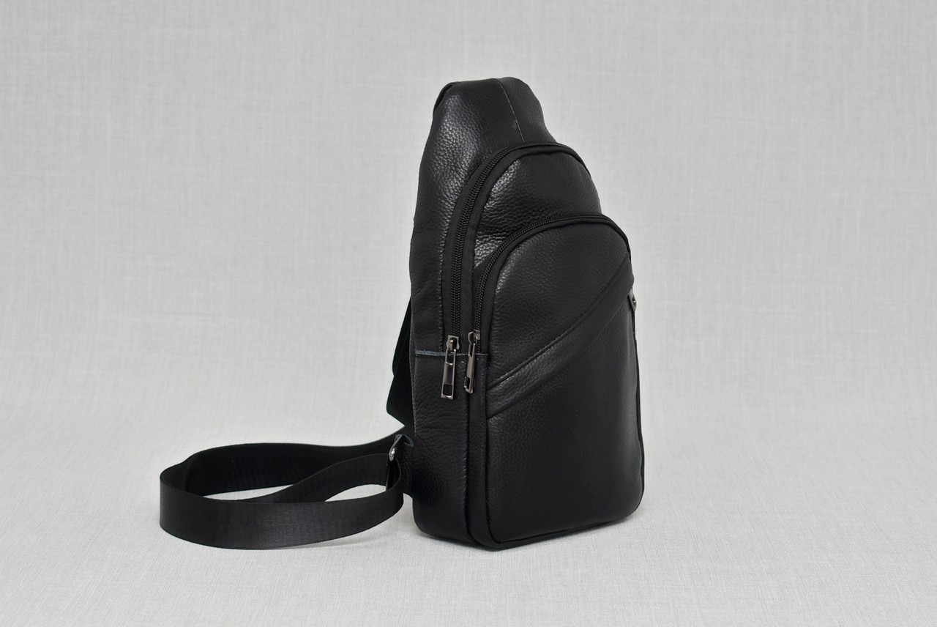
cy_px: 314
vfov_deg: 18.2
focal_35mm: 75
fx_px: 1954
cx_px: 468
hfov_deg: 27.0
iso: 100
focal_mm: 50
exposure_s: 1/60
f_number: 5.6
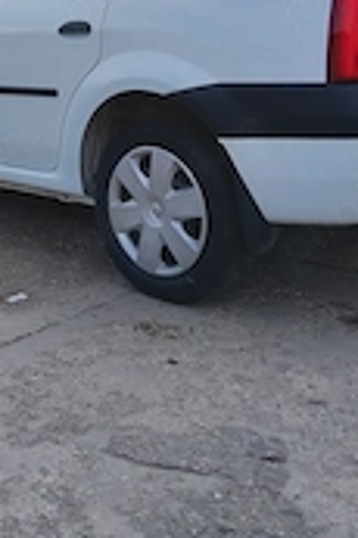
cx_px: 53
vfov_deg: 29.0
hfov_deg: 20.6
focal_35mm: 65
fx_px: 971
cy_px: 3
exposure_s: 1/357
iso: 20
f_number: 1.8
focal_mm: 4
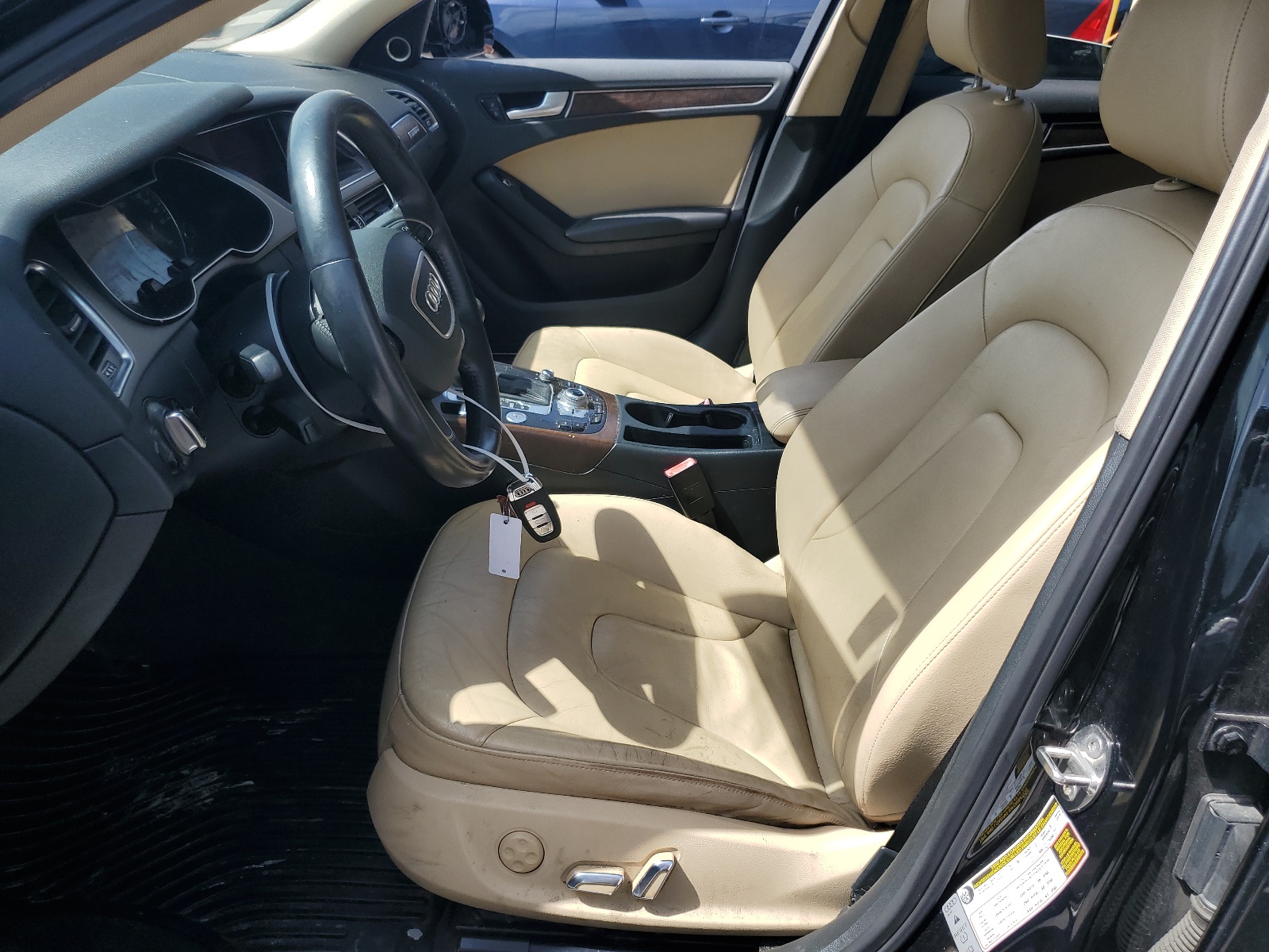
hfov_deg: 67.3
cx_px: 634
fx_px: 953
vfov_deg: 53.1
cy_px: 476
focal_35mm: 26
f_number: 1.5
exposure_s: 1/1667
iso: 50
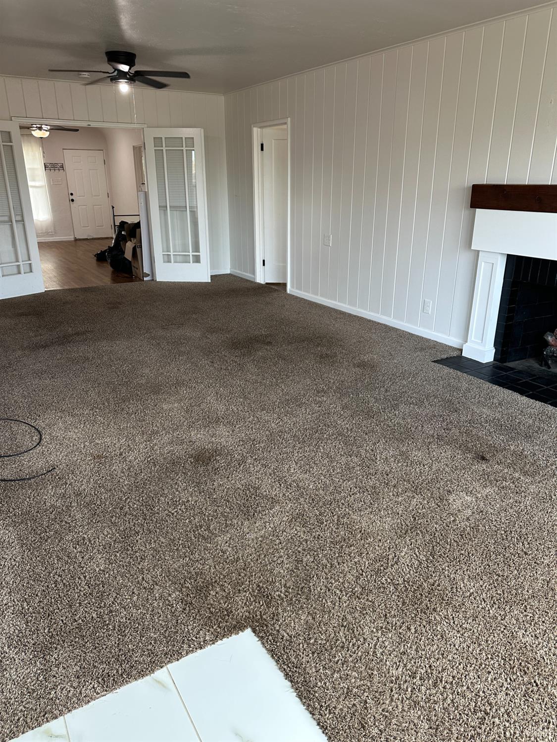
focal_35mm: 24
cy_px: 371
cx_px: 278
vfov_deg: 71.6
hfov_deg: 56.8
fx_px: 515
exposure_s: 1/120
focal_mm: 6.86
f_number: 1.78
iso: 125
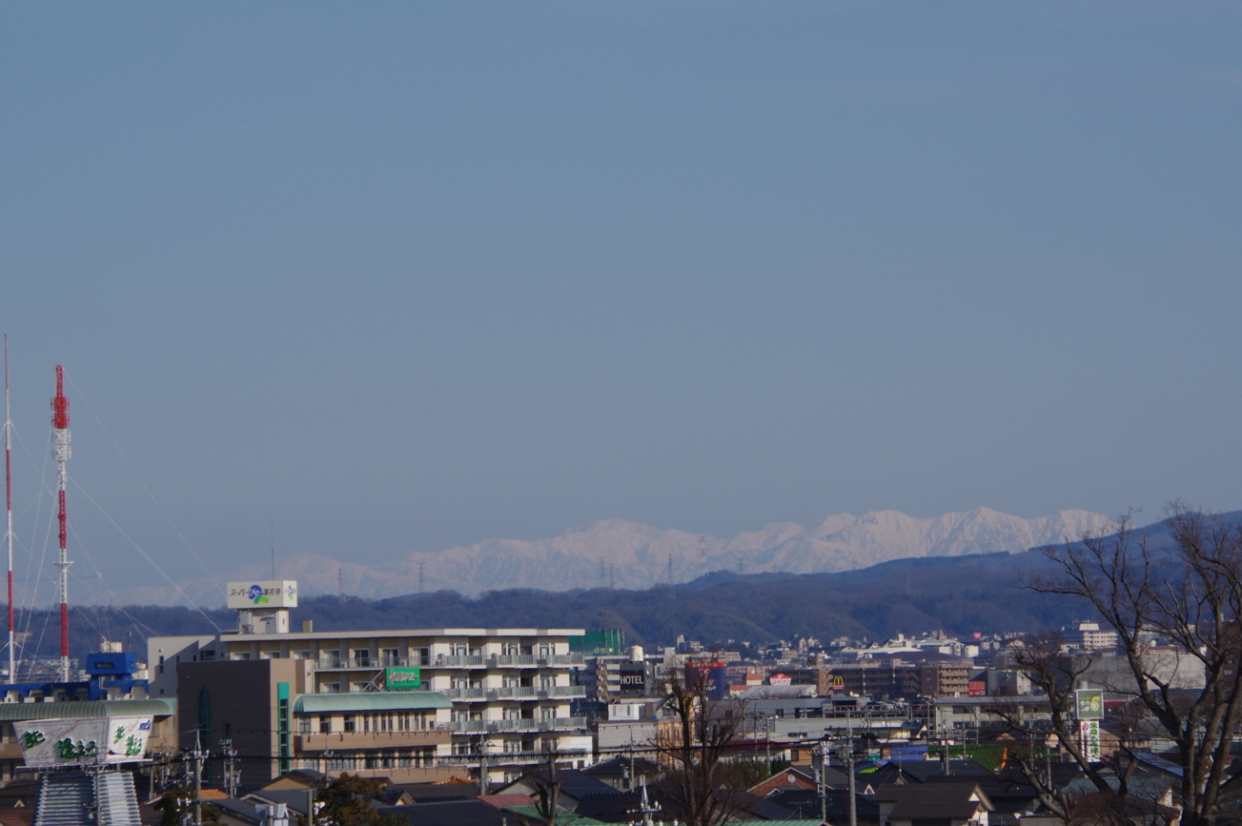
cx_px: 696
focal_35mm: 248
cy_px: 401
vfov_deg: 5.5
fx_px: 8550
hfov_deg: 8.3
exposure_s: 1/320
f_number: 13
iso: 200
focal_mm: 135
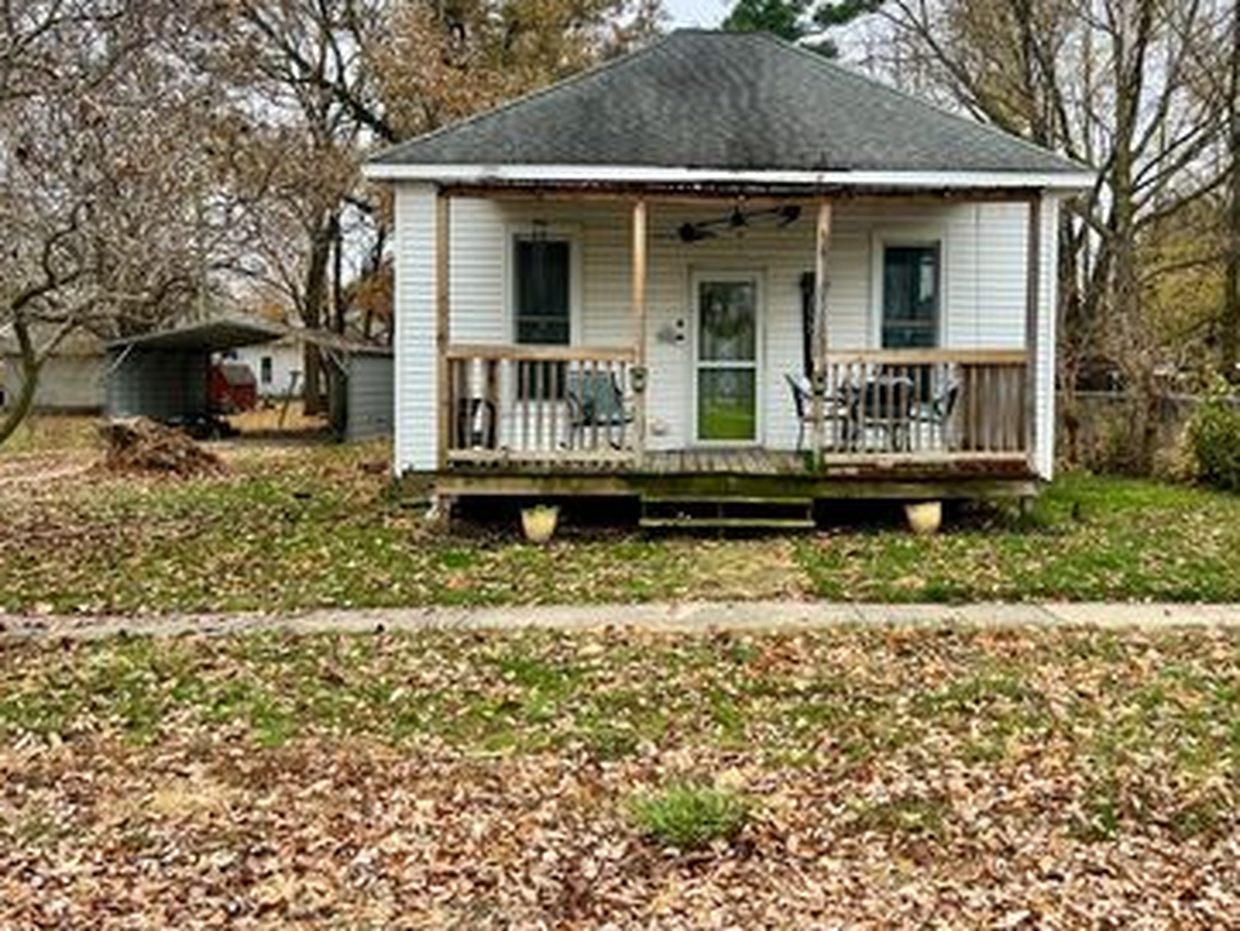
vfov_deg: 39.6
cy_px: 400
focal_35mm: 36
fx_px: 1290
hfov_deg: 51.2
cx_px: 701
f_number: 1.5
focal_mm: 5.7
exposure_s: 1/266
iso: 40
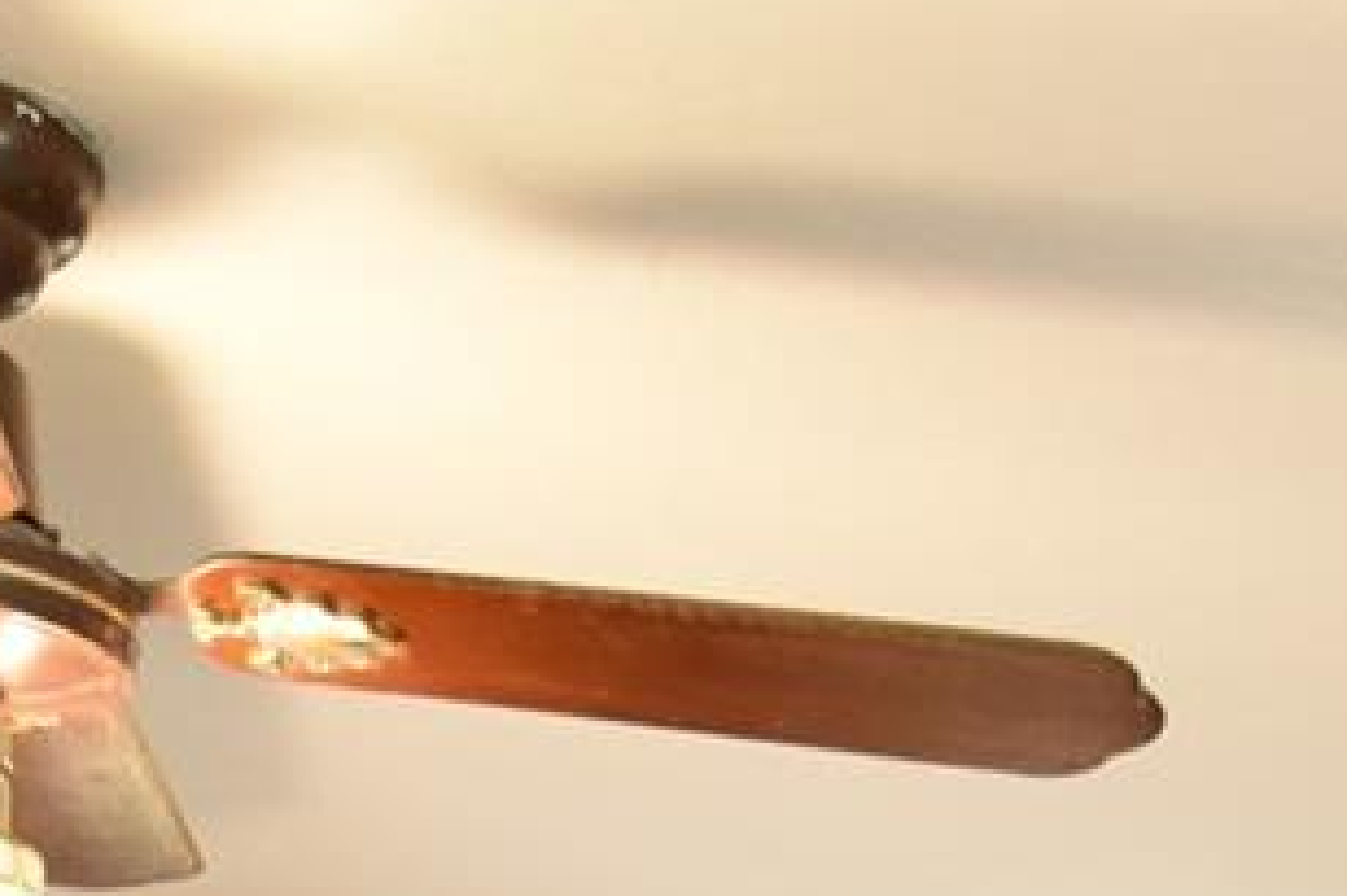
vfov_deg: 13.9
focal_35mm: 78
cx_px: 853
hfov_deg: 25.9
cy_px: 1958
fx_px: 2917
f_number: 3.5
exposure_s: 1/60
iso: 800
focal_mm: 10
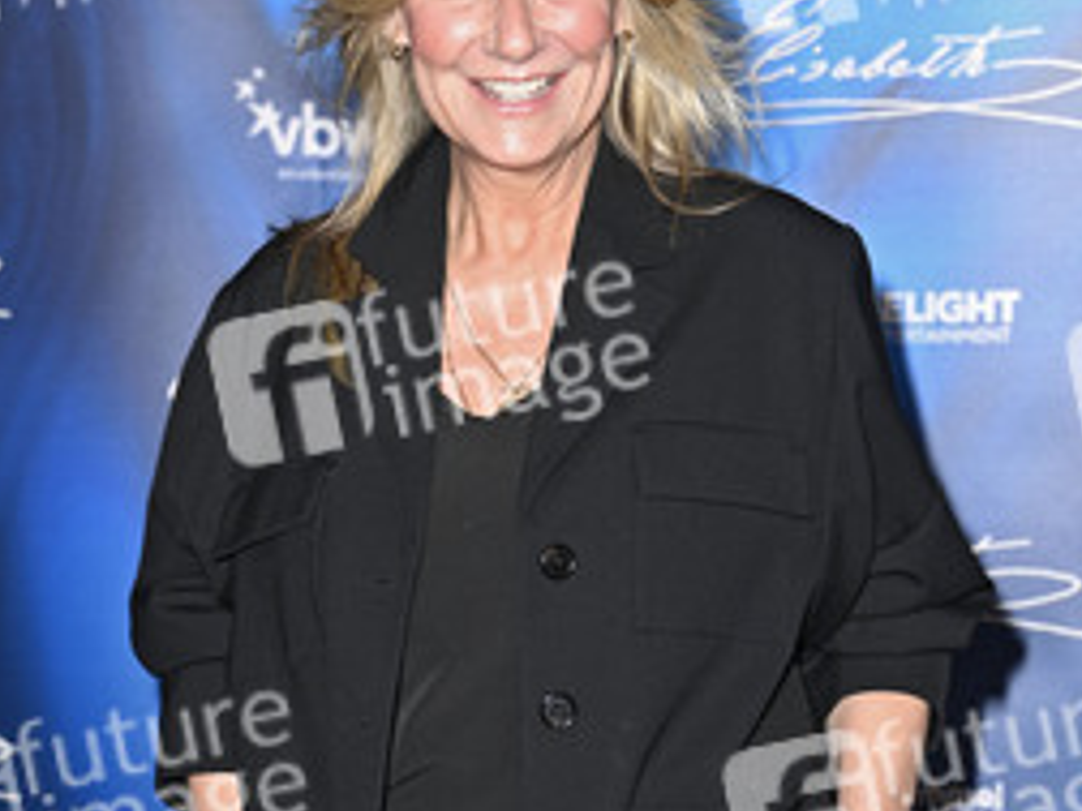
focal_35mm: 137
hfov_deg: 14.4
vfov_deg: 10.8
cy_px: 579
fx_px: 4282
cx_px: 554
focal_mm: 90
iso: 500
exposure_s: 1/250
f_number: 5.6
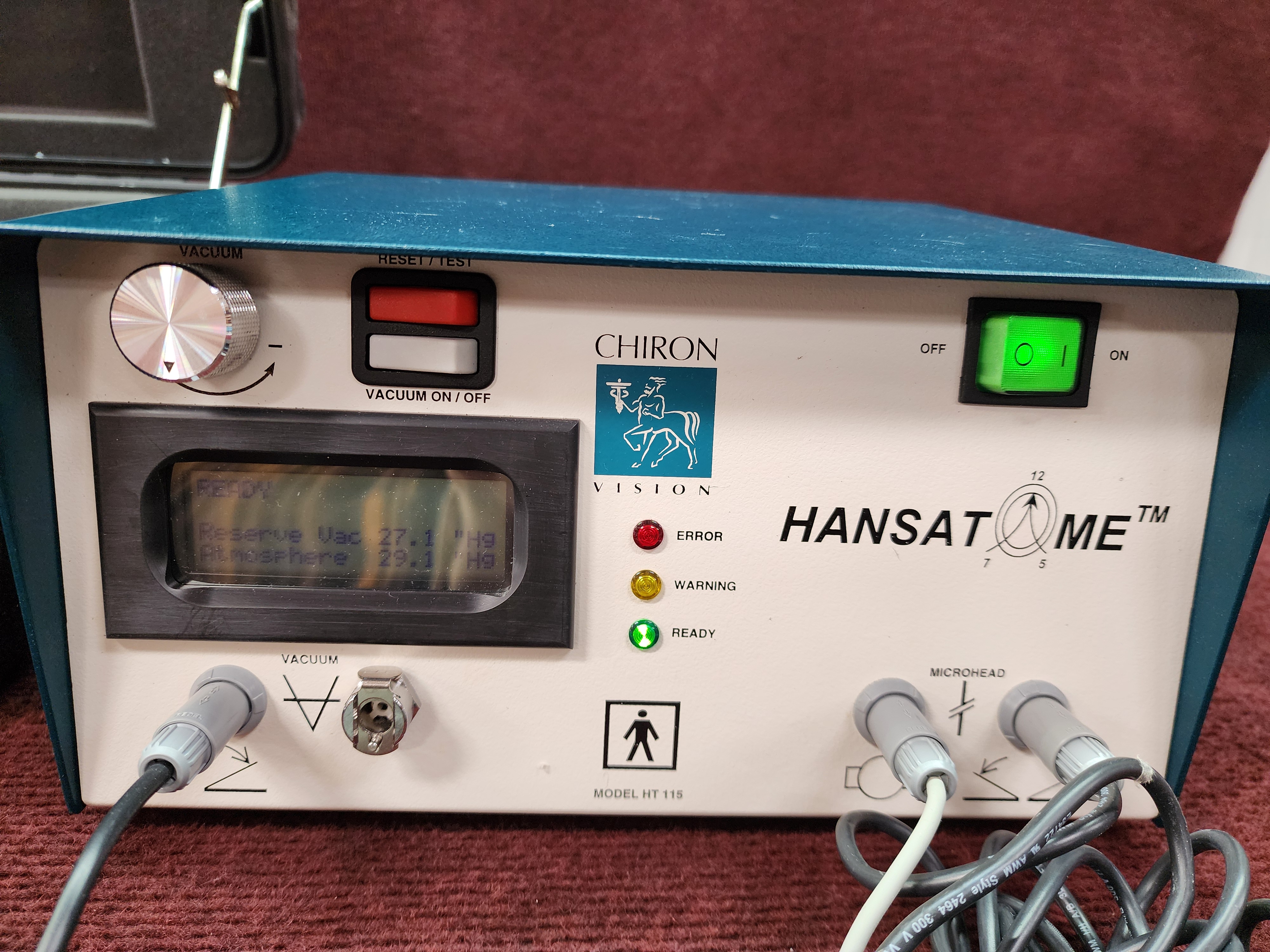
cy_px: 476
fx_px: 844
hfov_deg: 73.9
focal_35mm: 23
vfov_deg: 58.9
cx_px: 635
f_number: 1.8
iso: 400
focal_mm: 6.4
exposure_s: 1/120
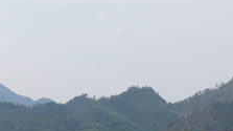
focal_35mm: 109
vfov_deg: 10.9
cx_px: -33
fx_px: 673
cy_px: 157
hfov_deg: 18.8
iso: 100
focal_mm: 29
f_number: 3.5
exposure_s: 1/1250
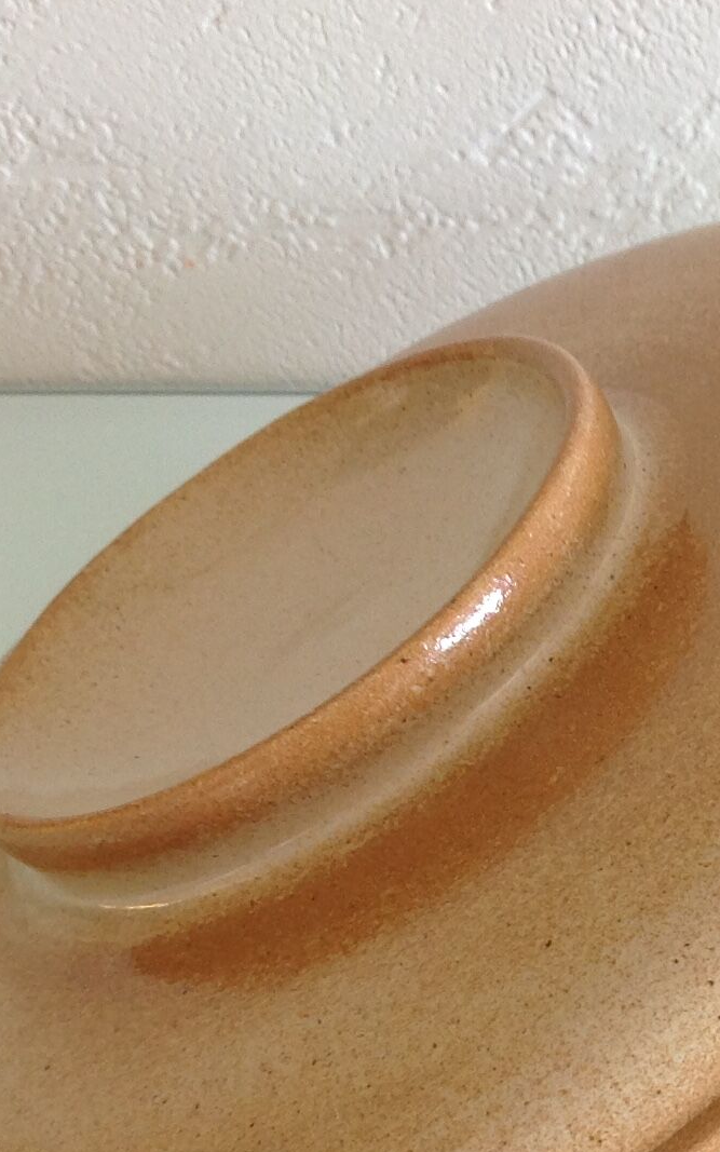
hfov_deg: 13.7
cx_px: 1083
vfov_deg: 22.8
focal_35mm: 90
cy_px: 864
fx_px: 2825
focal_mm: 4.28
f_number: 2.4
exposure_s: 1/24
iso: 50
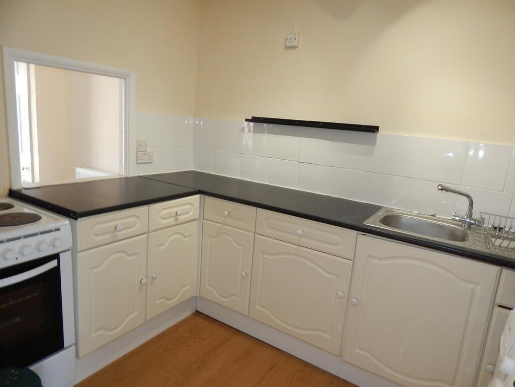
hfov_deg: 73.9
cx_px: 258
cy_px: 194
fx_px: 342
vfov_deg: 58.9
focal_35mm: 23
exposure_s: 1/30
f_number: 3
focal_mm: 4
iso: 125
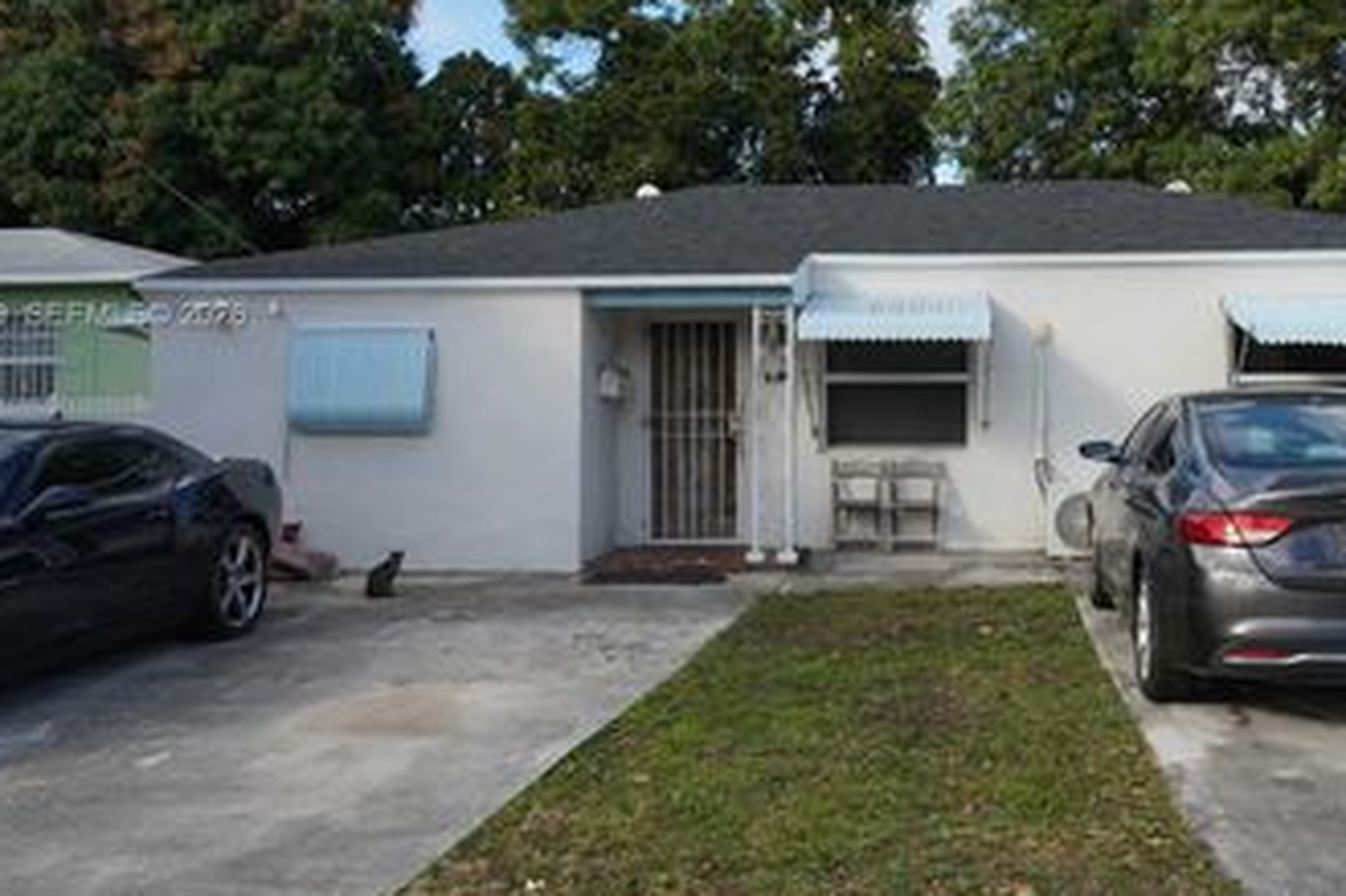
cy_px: 317
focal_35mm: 41
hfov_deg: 46.8
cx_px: 871
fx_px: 1532
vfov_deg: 32.4
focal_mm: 27
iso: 200
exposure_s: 1/30
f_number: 22
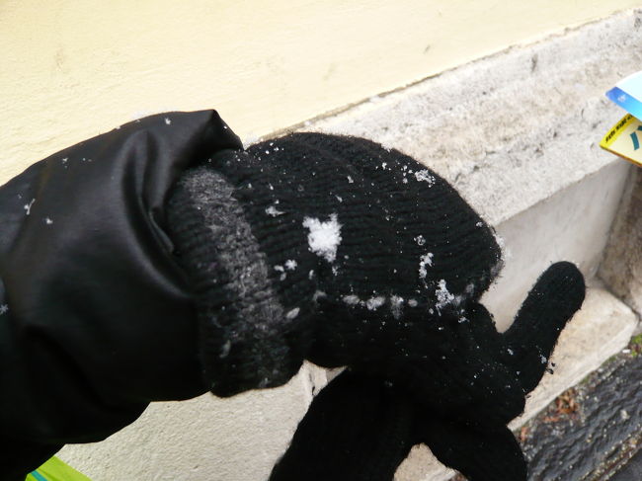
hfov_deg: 63.5
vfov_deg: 49.7
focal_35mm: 28
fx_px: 519
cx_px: 321
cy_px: 240
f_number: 2.8
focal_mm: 4.6
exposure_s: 1/25
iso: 200
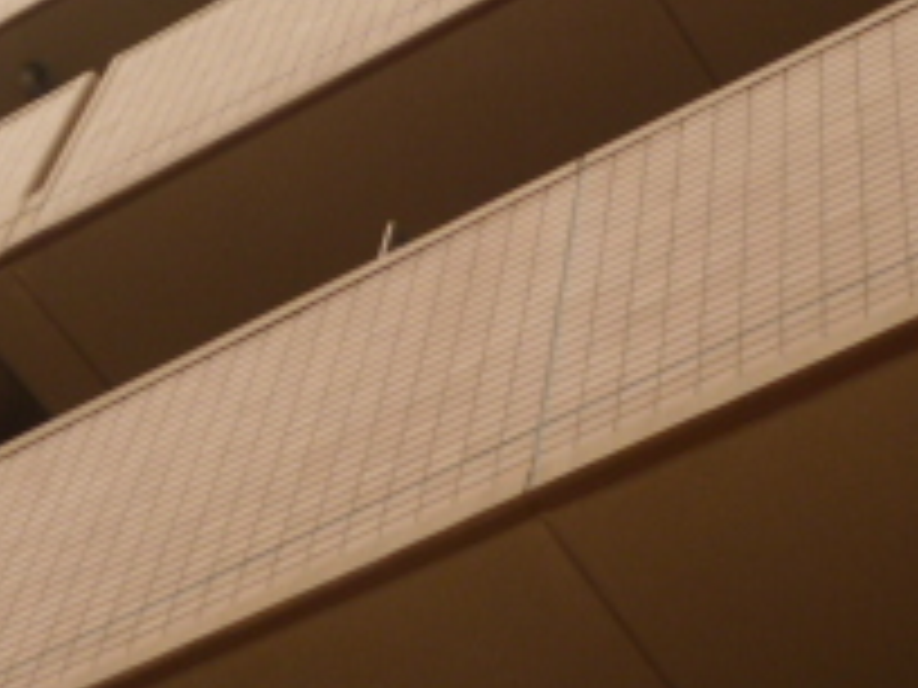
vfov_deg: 16.8
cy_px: 247
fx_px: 2334
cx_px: 580
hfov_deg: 22.2
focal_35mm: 88
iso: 100
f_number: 3.1
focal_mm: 5
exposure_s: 1/500
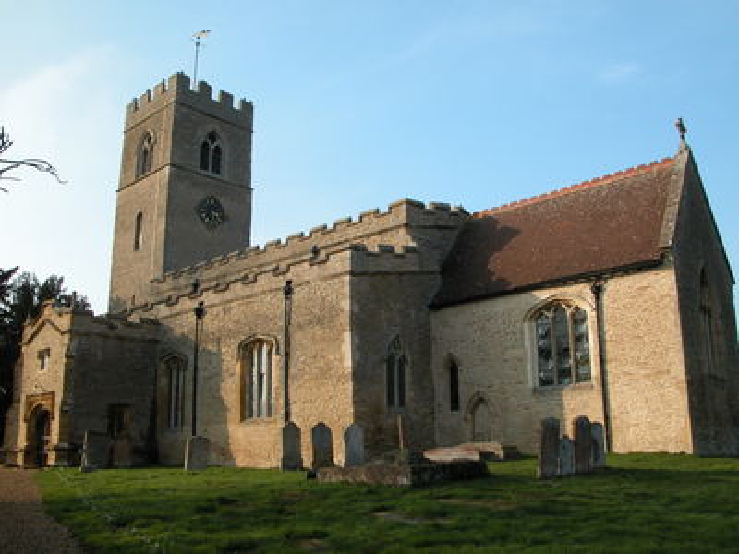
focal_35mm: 35
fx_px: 747
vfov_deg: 40.7
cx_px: 370
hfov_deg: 52.6
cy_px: 277
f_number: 5.6
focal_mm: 8.9
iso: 100
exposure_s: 1/217
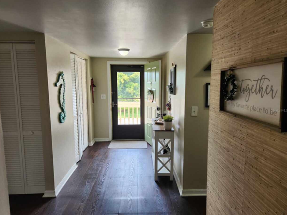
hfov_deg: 71.6
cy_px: 110
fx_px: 199
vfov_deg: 56.8
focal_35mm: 24
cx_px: 139
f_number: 1.8
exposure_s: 1/180
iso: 100
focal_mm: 5.4
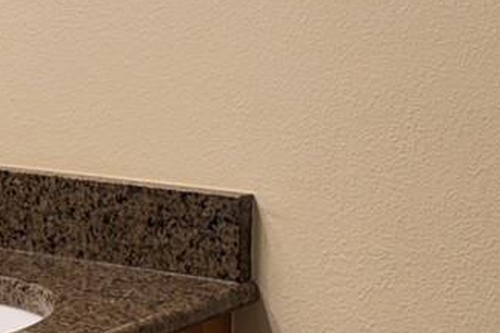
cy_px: 42
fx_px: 1707
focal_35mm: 123
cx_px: -72
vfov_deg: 11.1
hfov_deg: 16.1
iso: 80
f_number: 1.78
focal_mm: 6.76
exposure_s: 1/120
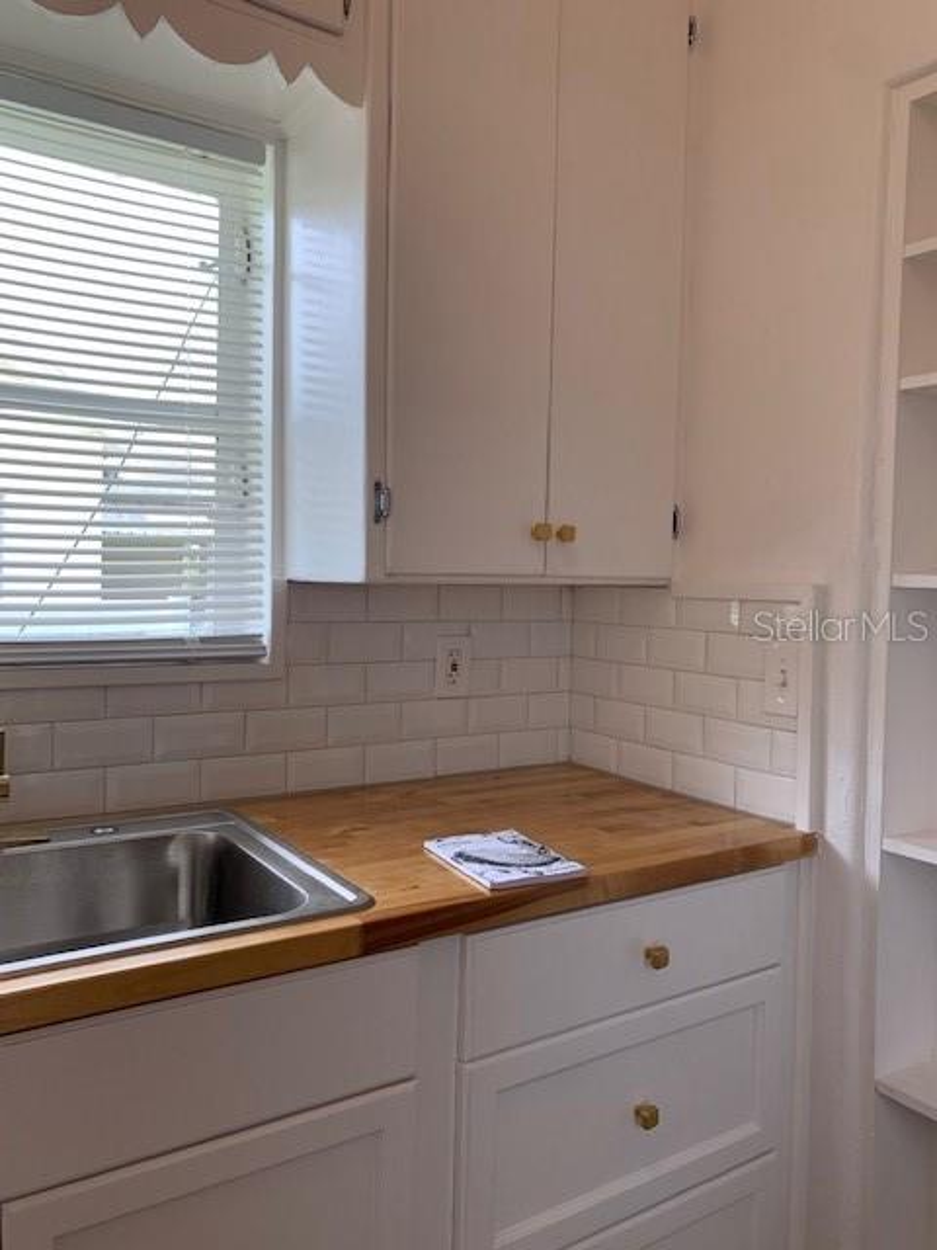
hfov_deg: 53.1
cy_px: 625
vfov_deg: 67.3
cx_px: 468
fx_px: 938
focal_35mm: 26
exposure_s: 1/125
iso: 25
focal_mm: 4.25
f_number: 1.8
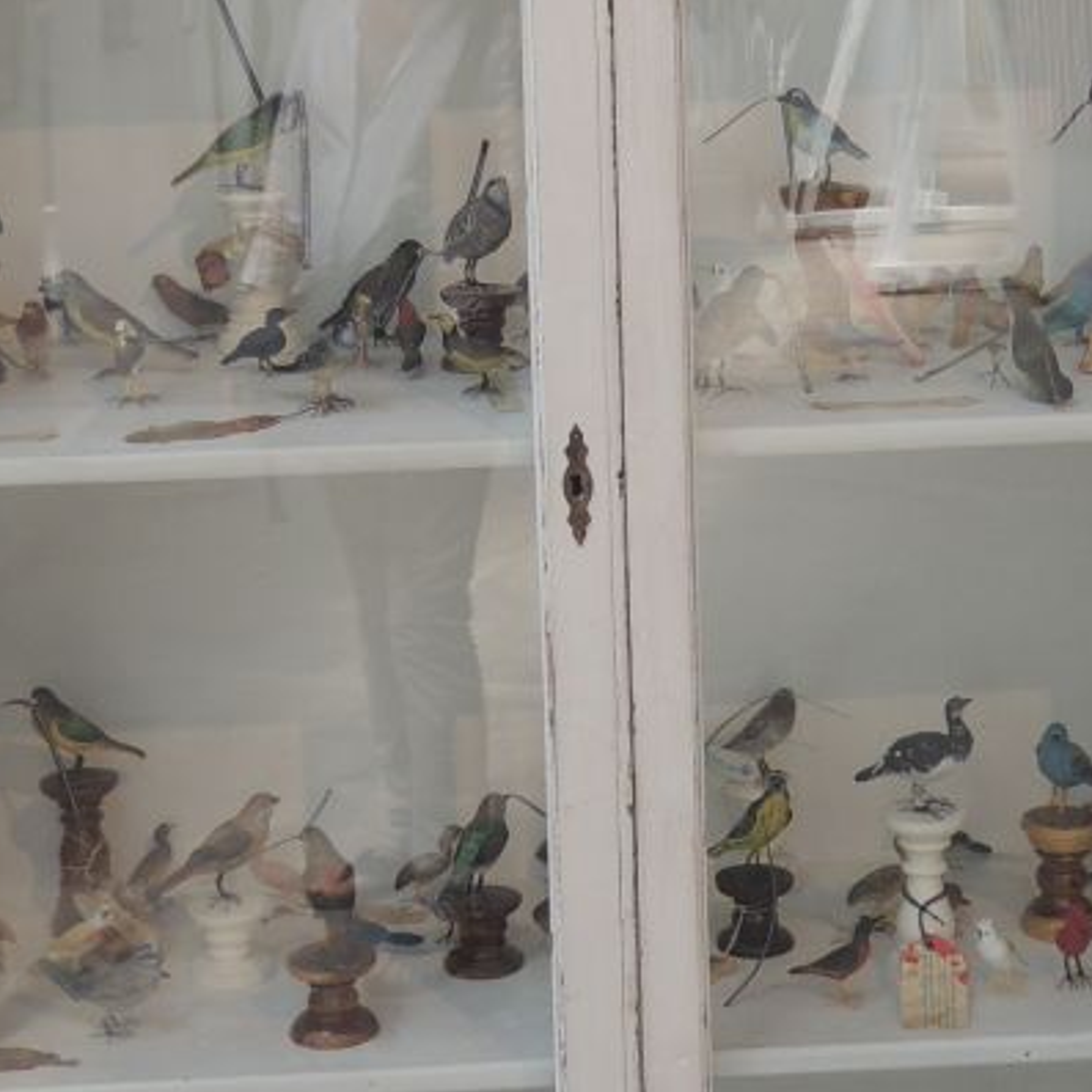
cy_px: 309
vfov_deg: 23.5
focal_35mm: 73
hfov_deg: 23.6
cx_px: 633
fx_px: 2605
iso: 100
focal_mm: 4.3
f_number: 2.2
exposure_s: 1/80
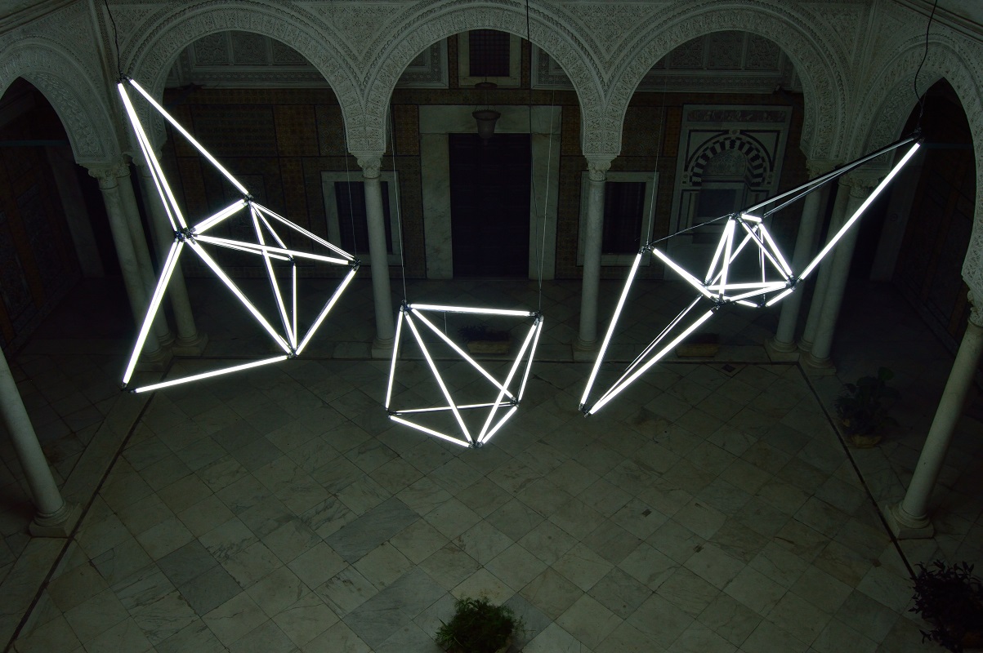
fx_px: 778
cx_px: 492
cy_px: 326
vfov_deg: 45.6
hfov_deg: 64.6
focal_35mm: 28
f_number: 7.1
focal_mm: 19
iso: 400
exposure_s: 1/80
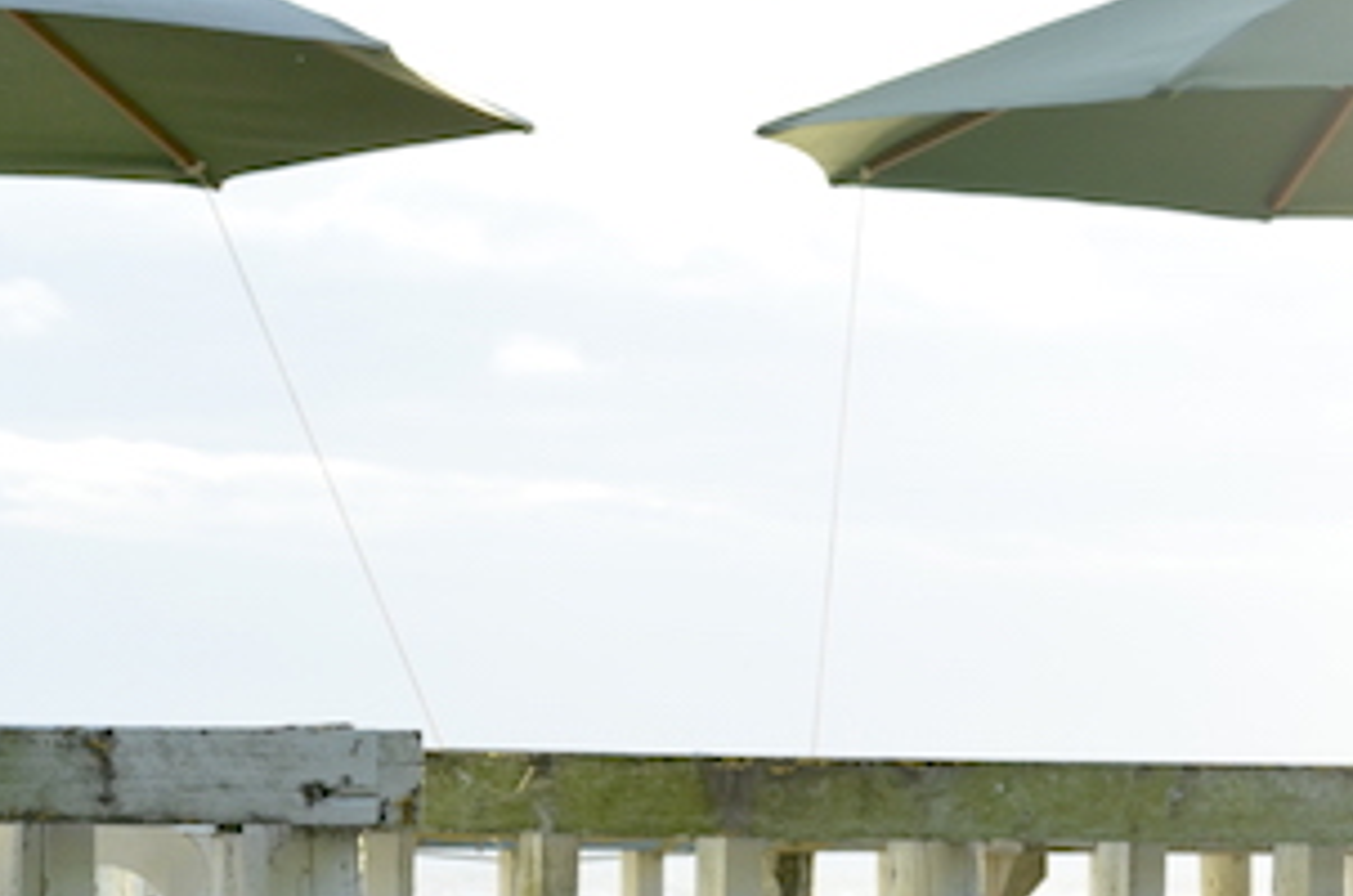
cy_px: 750
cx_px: 564
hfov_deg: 11.5
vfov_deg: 7.6
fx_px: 6713
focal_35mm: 179
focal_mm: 50
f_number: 7.1
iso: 800
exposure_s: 1/400
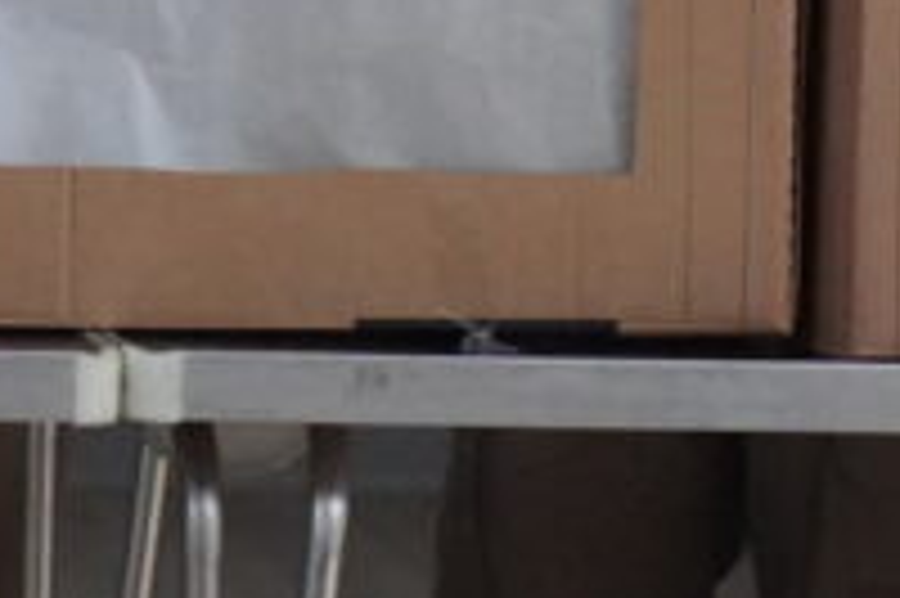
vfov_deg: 4.8
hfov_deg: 7.3
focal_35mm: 282
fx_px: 7044
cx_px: -130
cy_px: -609
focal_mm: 55
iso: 12800
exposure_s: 1/80
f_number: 5
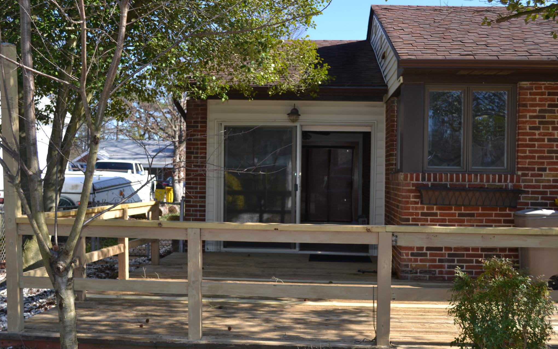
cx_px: 281
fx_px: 563
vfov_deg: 34.4
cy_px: 187
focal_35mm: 37
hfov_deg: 52.8
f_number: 5.6
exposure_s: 1/200
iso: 100
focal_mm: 24
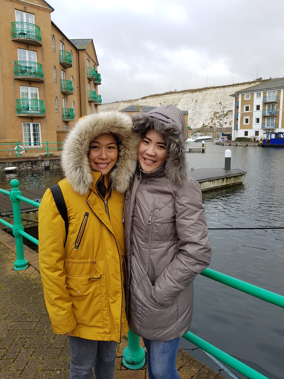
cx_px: 142
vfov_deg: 67.3
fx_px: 284
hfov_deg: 53.1
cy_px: 190
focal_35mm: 26
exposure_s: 1/334
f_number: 1.7
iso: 40
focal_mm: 4.2
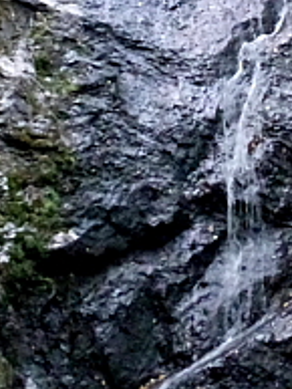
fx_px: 1348
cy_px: -10
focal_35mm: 120
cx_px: 191
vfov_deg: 16.0
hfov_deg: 12.3
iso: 460
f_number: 2.8
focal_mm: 4.82
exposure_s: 1/16.7
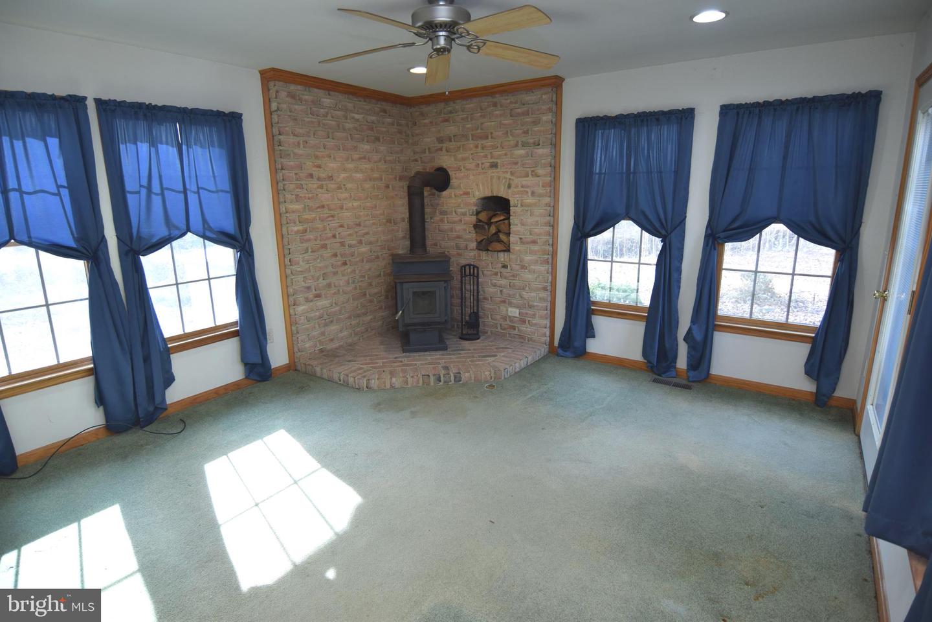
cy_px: 311
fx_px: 466
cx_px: 466
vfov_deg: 67.4
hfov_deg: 90.0
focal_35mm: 18
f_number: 4.5
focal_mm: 12
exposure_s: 1/80
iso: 400
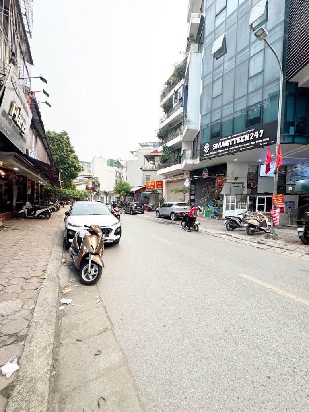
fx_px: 167
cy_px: 206
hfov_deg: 85.7
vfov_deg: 102.1
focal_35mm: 14
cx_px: 154
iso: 64
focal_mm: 2.22
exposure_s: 1/99
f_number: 2.2
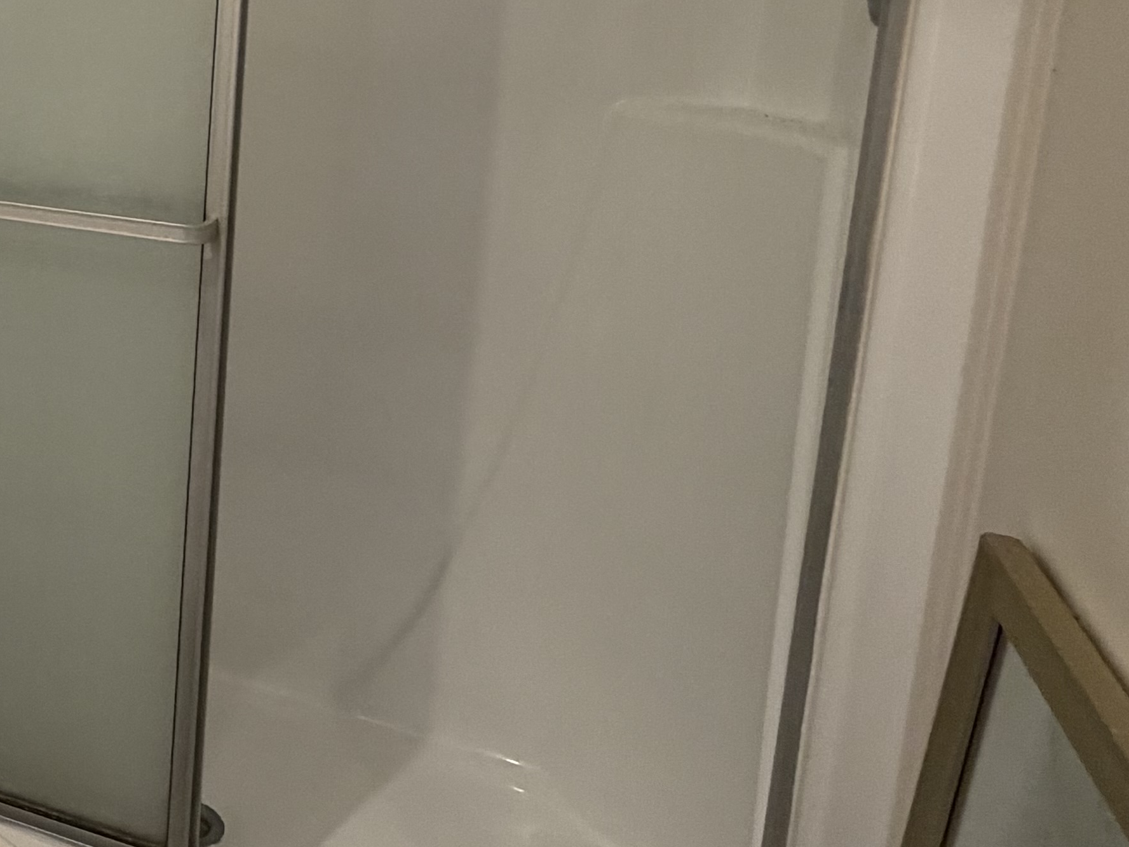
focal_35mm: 45
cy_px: 88
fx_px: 1468
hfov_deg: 32.9
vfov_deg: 30.8
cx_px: -288
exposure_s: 1/60
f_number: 2.2
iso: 250
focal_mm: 2.22
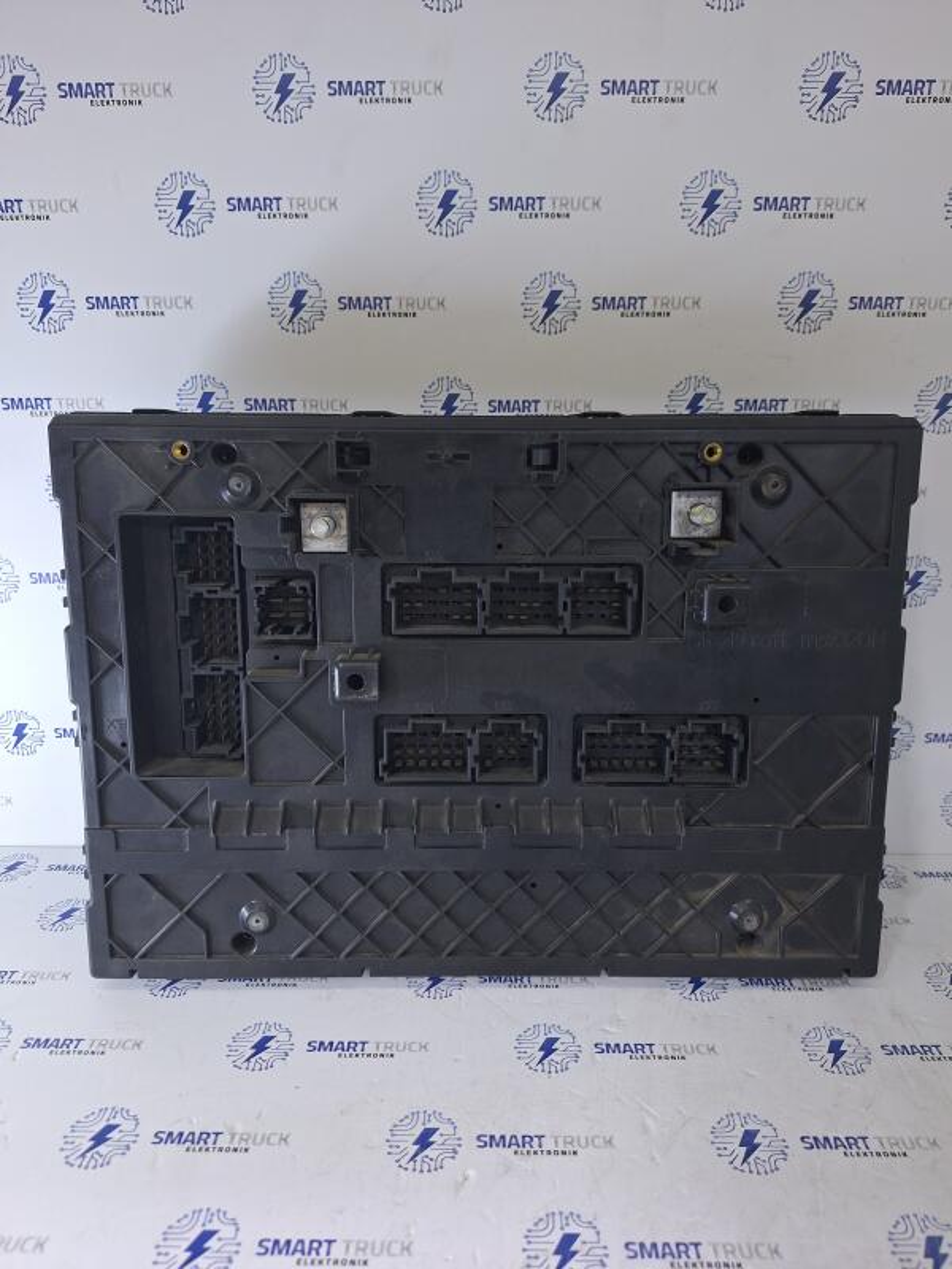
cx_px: 476
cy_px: 634
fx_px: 843
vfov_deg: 73.9
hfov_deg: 58.9
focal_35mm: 23
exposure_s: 1/50
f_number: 1.8
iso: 160
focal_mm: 5.54
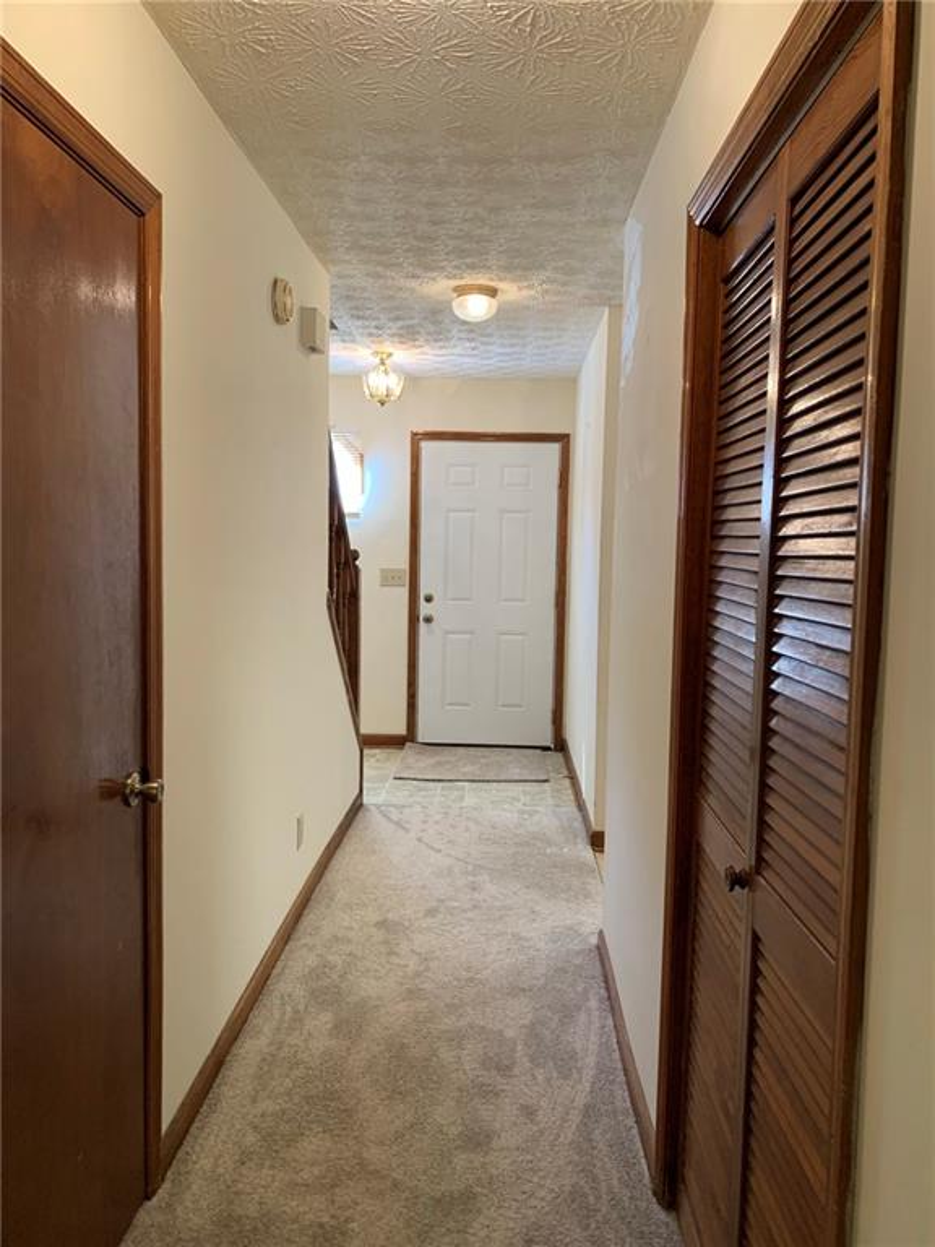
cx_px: 468
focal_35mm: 26
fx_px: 936
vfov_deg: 67.3
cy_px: 624
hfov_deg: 53.1
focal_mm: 4.25
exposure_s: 1/60
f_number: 1.8
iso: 125
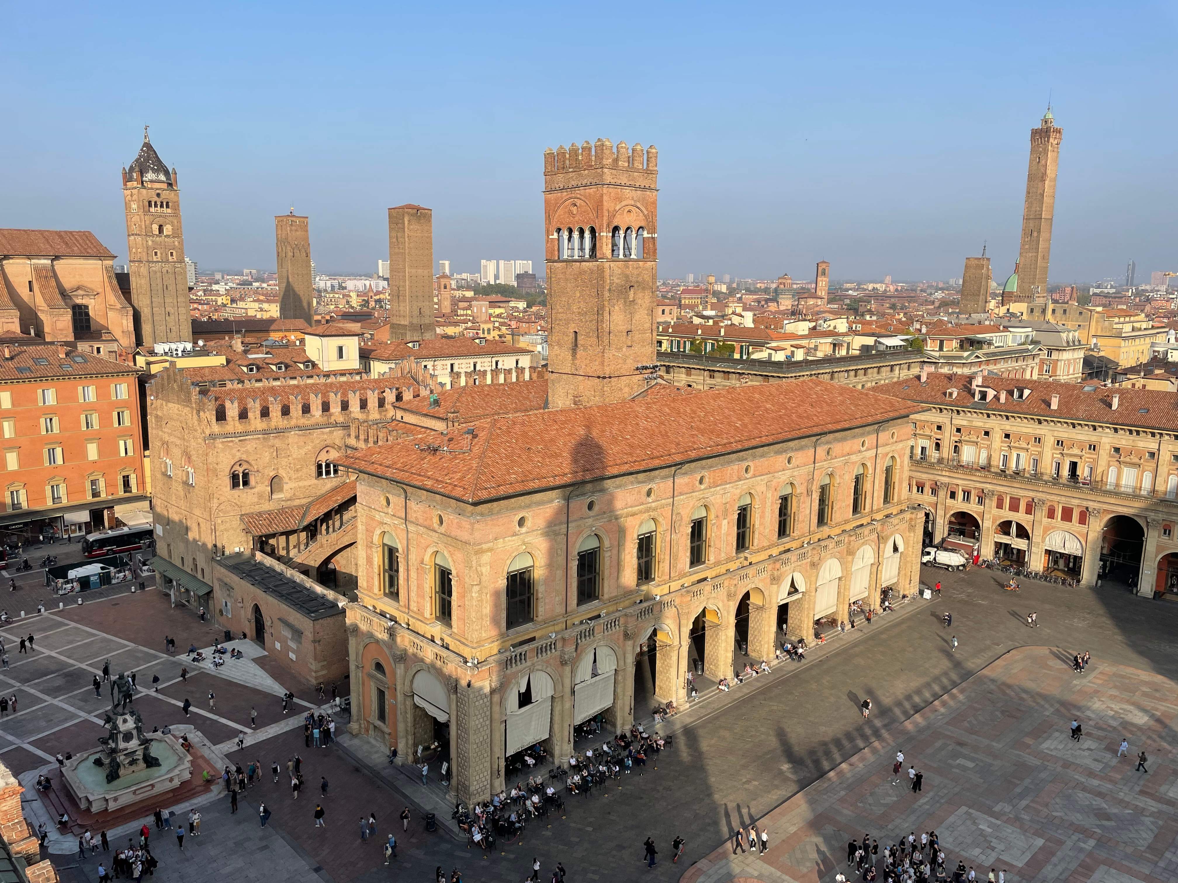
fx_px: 885
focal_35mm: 26
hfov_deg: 67.3
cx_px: 589
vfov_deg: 53.1
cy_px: 442
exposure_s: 1/2882
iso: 32
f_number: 1.6
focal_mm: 4.2
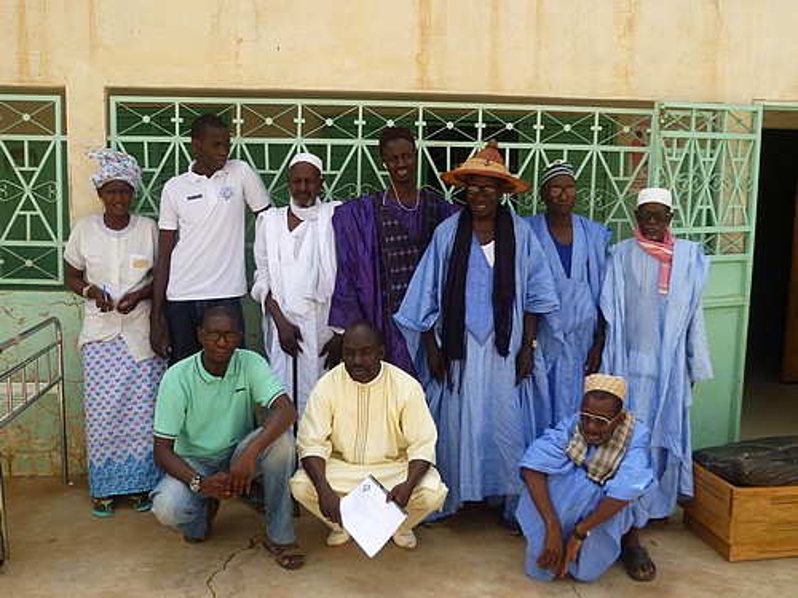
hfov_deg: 50.1
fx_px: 853
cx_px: 399
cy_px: 299
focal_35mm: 37
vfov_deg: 38.7
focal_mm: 6.6
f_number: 3.1
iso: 80
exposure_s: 1/500
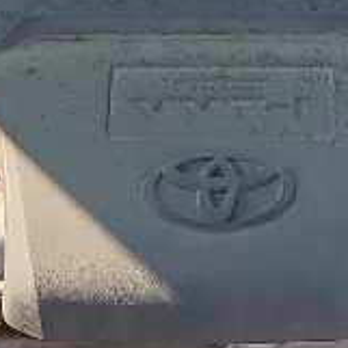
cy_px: 236
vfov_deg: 7.7
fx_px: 2593
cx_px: 387
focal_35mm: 228
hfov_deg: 7.6
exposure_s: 1/909
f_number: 1.5
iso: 50
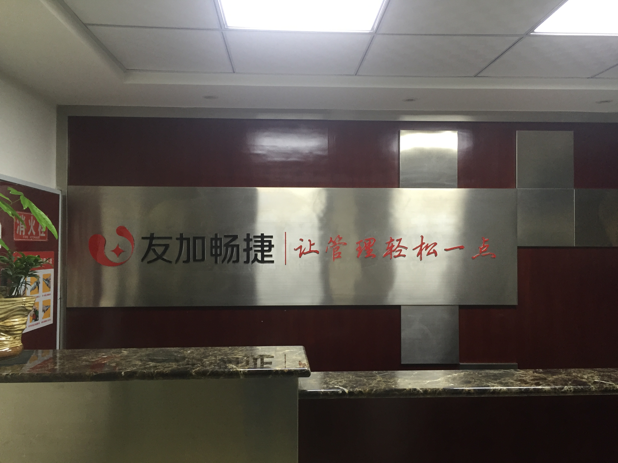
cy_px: 232
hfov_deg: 61.7
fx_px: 518
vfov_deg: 48.2
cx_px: 309
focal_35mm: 29
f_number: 2.2
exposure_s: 1/33
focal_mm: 4.15
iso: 125
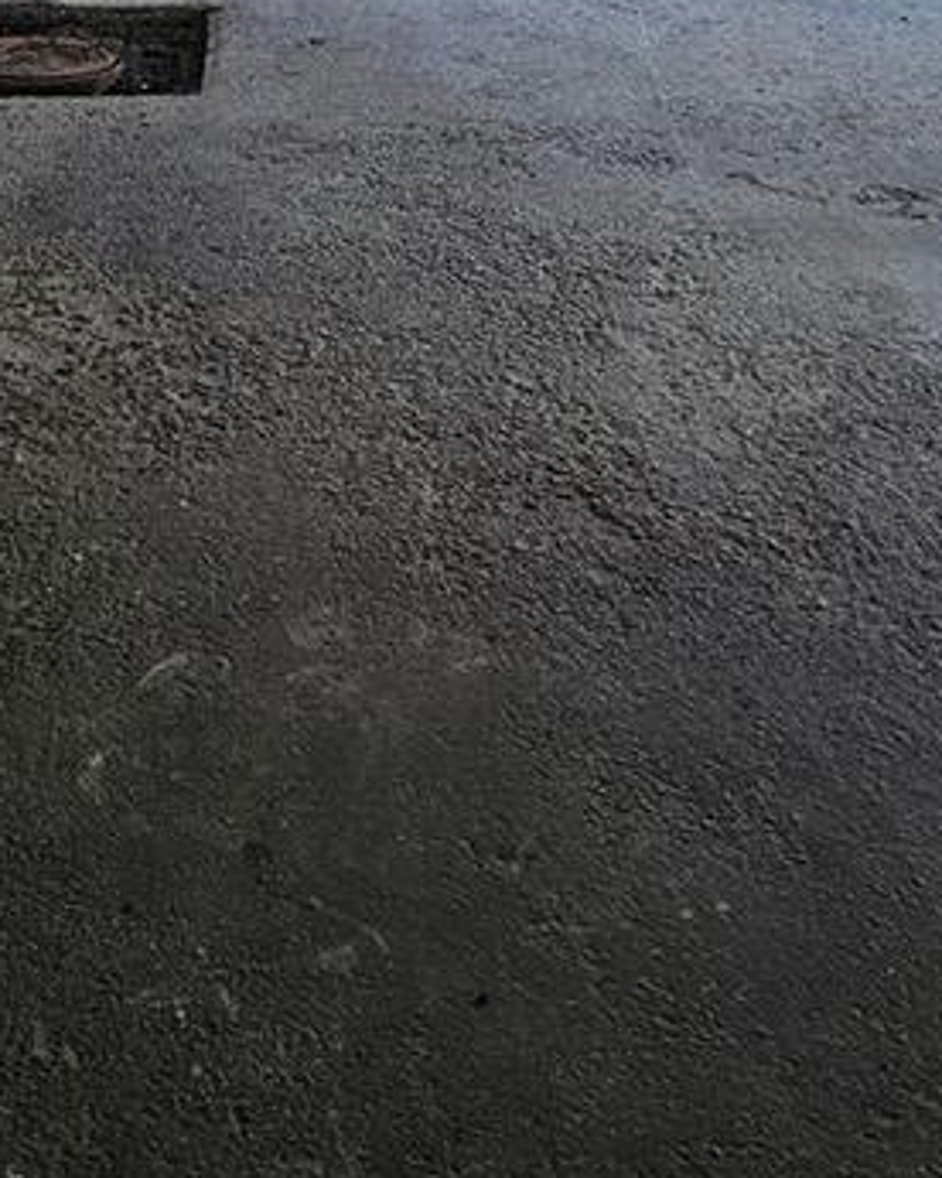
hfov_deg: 19.5
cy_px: -10
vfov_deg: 23.4
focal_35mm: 78
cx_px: 727
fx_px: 2718
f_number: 1.7
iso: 64
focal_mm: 6.3
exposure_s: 1/207
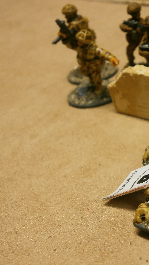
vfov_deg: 30.6
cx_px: 162
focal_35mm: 69
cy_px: 131
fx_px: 485
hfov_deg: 16.9
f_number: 3.4
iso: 160
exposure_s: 1/40
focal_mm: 8.3
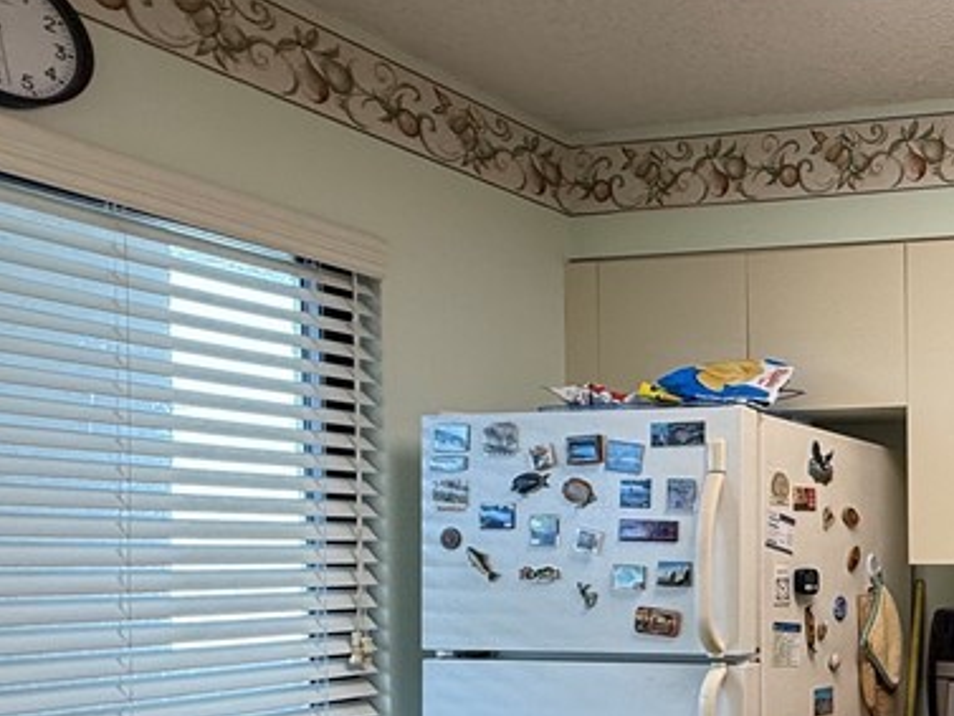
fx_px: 1048
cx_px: 1212
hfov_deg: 35.3
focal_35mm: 38
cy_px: 577
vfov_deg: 36.4
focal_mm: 2.22
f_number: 2.2
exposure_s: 1/120
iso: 125
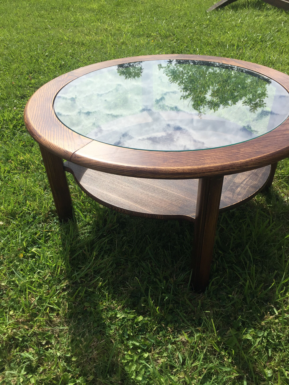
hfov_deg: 48.2
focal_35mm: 29
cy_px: 192
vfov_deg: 61.7
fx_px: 323
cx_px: 144
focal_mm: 4.15
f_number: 2.2
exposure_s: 1/3049
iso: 32
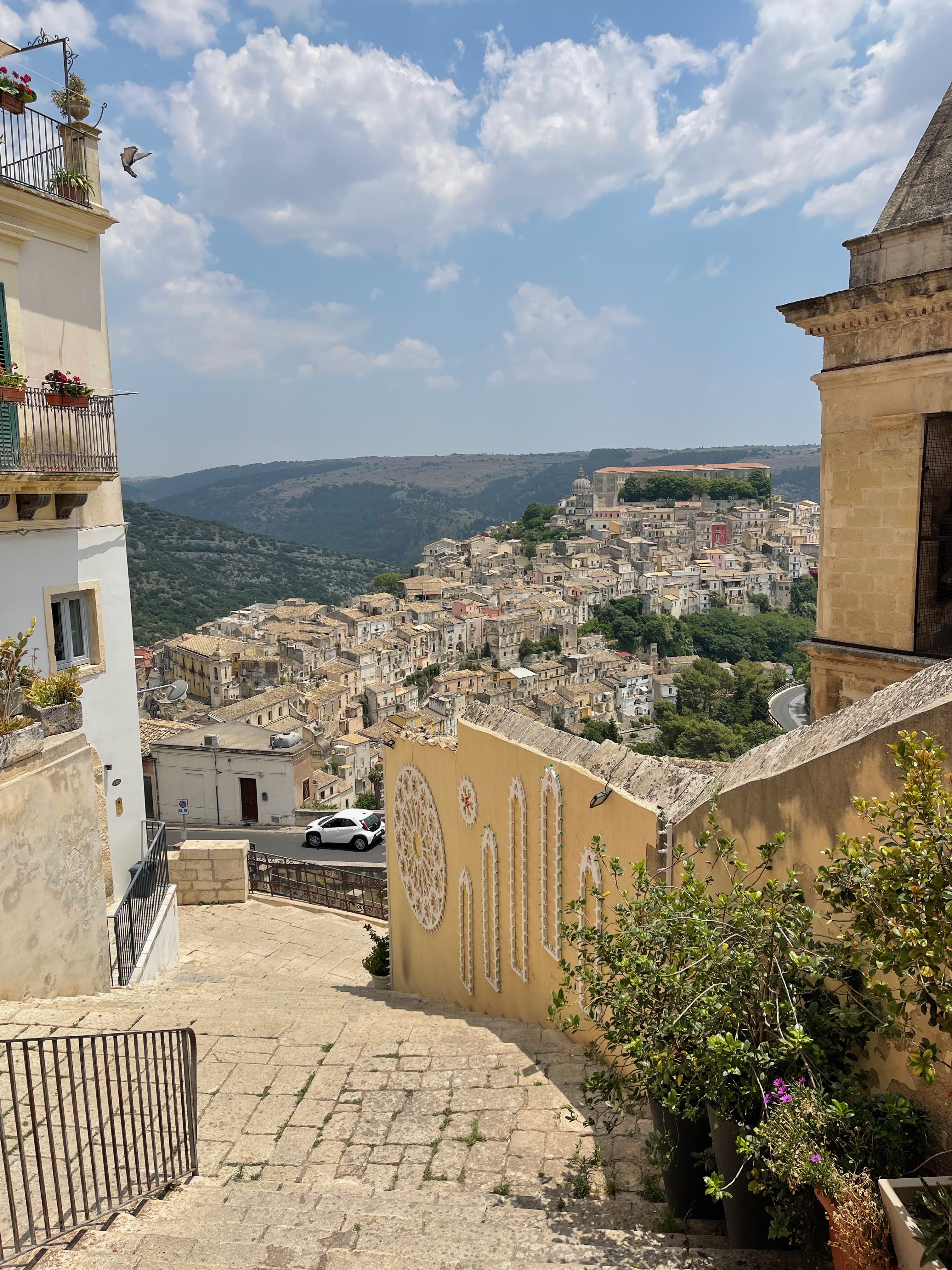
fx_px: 917
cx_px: 476
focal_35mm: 25
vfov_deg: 69.4
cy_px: 635
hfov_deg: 54.9
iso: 32
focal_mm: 5.1
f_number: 1.6
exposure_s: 1/5618
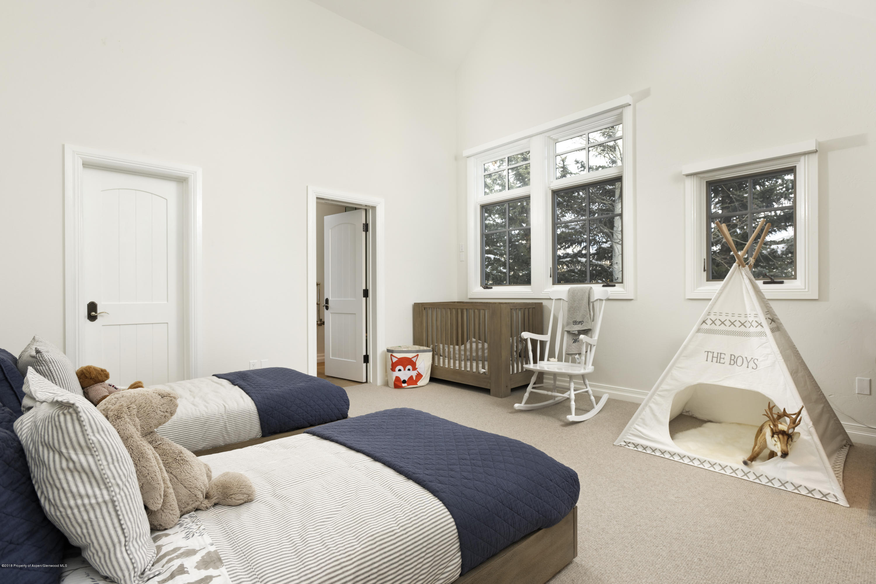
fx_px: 462
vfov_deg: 64.6
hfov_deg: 86.9
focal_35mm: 19
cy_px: 292
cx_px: 438
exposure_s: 1/100
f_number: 7.1
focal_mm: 19
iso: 320
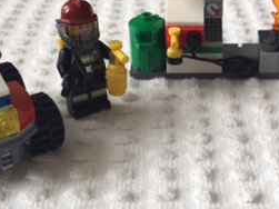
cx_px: 203
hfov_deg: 26.1
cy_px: 93
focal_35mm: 74
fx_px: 596
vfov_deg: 19.9
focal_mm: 4.15
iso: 40
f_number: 2.2
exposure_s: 1/60
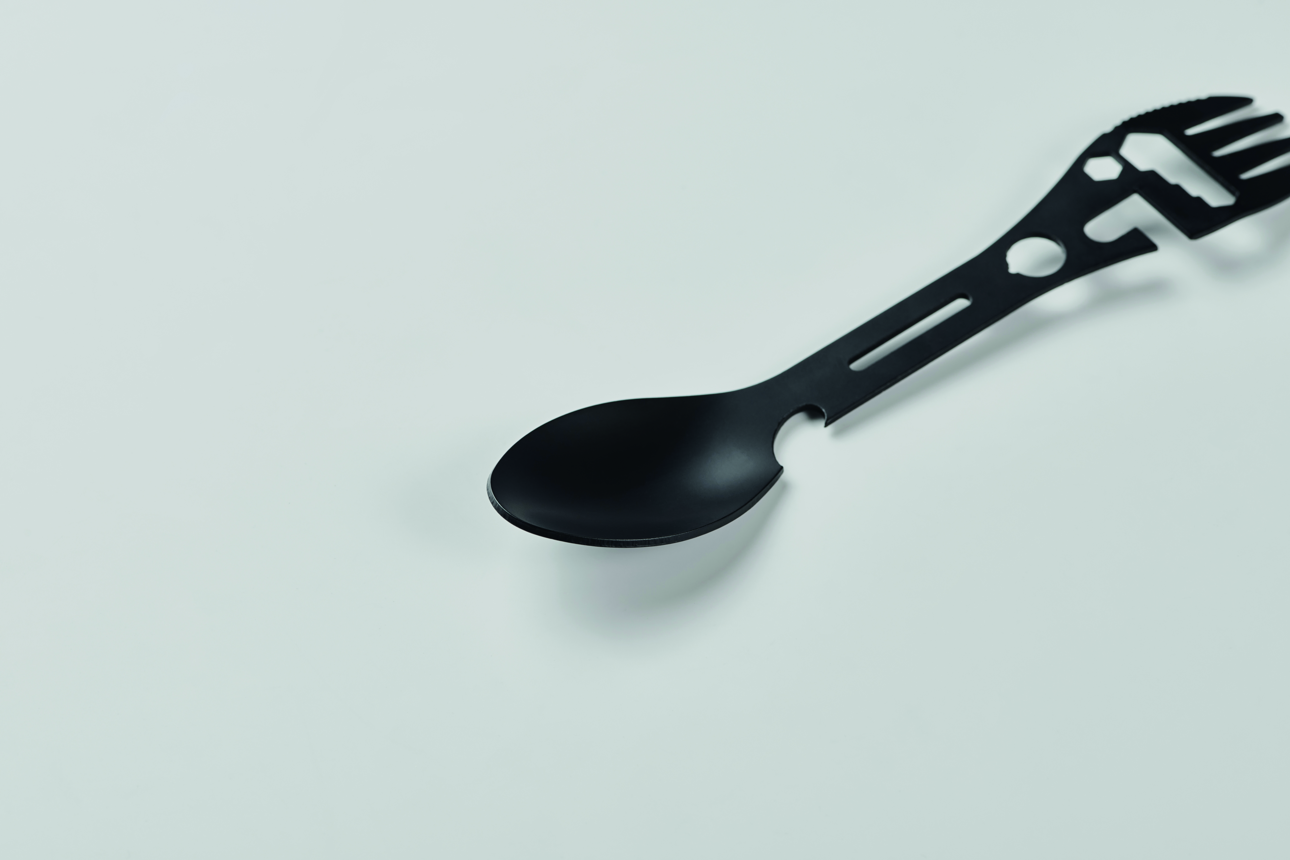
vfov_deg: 13.0
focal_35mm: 105
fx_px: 3762
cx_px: 645
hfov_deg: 19.5
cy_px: 430
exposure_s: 1/125
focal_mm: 105
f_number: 14
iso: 100
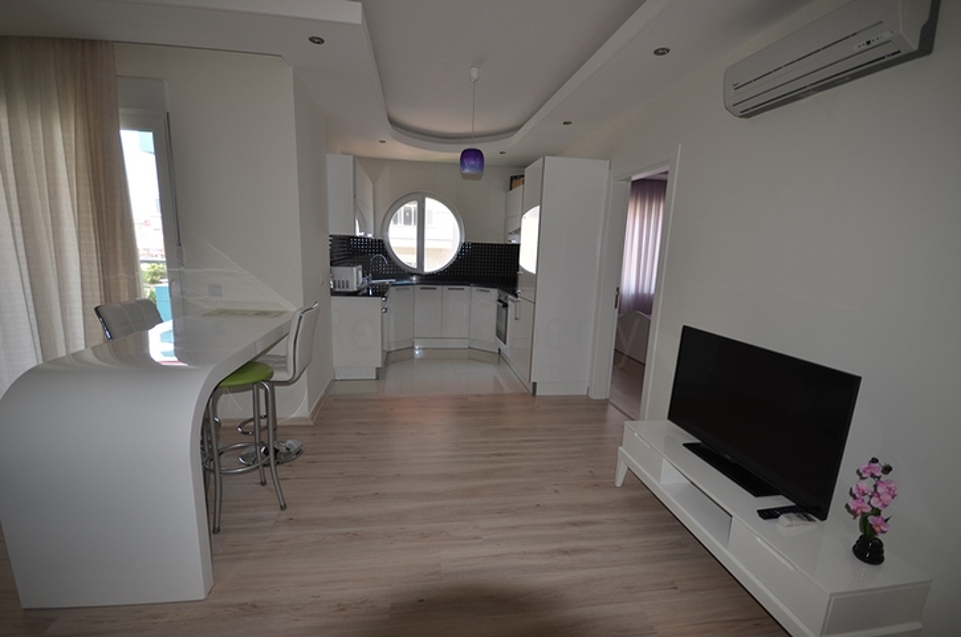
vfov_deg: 71.8
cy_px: 318
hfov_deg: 95.1
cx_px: 480
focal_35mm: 16
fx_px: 439
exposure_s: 1/60
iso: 100
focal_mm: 11
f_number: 4.2
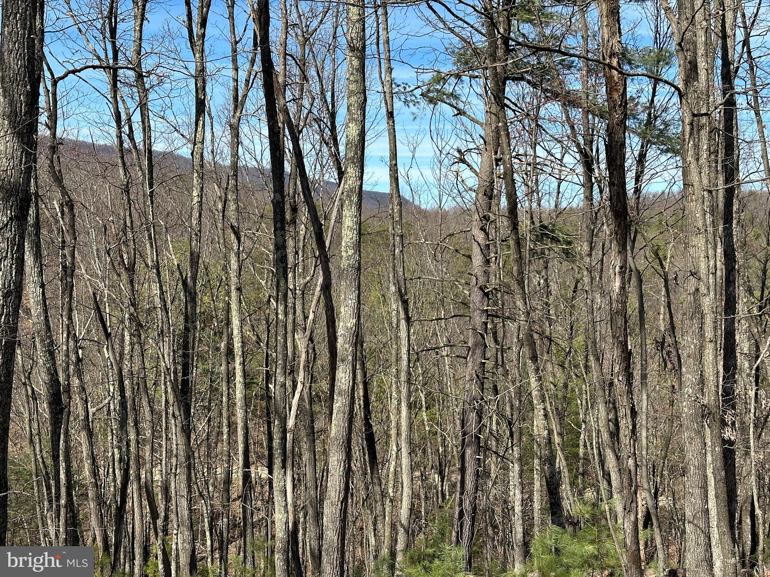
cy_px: 288
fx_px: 1068
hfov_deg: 39.7
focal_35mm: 48
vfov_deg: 30.3
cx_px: 385
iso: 64
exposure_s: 1/2597
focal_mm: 6.86
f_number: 1.78
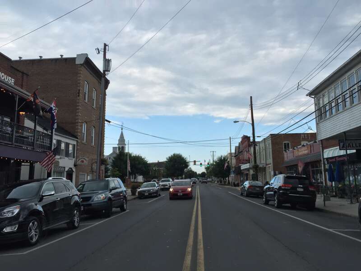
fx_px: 302
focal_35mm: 29
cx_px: 180
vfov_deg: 48.2
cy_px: 136
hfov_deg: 61.7
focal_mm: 4.15
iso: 32
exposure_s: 1/824
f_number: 2.2
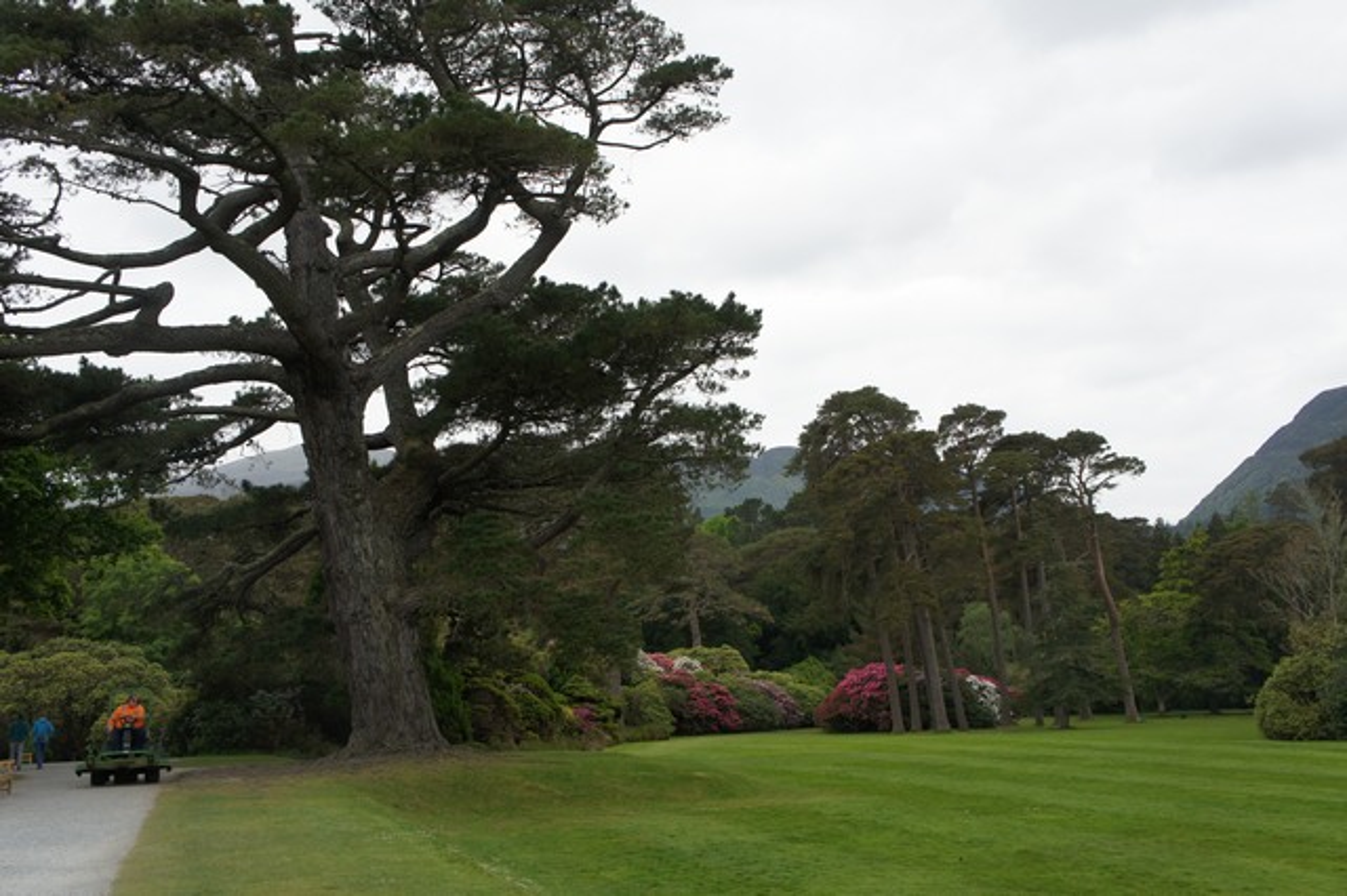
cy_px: 448
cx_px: 674
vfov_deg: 33.0
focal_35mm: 40
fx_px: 1515
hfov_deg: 47.9
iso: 200
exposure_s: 1/160
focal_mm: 27
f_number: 7.1
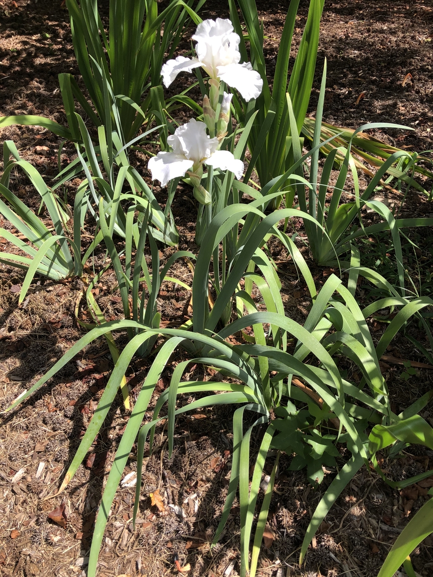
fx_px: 467
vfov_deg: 63.4
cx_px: 216
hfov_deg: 49.7
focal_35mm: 28
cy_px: 288
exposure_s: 1/810
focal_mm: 3.99
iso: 20
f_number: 1.8
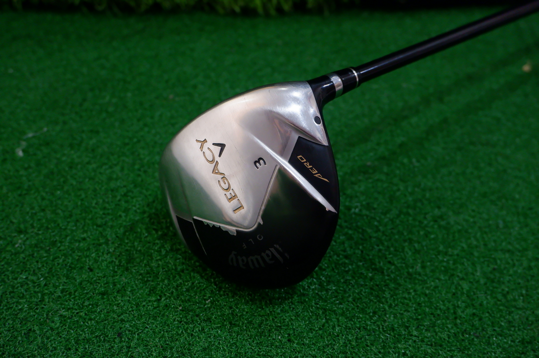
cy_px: 179
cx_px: 270
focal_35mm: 41
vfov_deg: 32.6
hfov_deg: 47.4
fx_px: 613
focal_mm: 27.1
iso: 2500
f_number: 4.4
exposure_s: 1/58
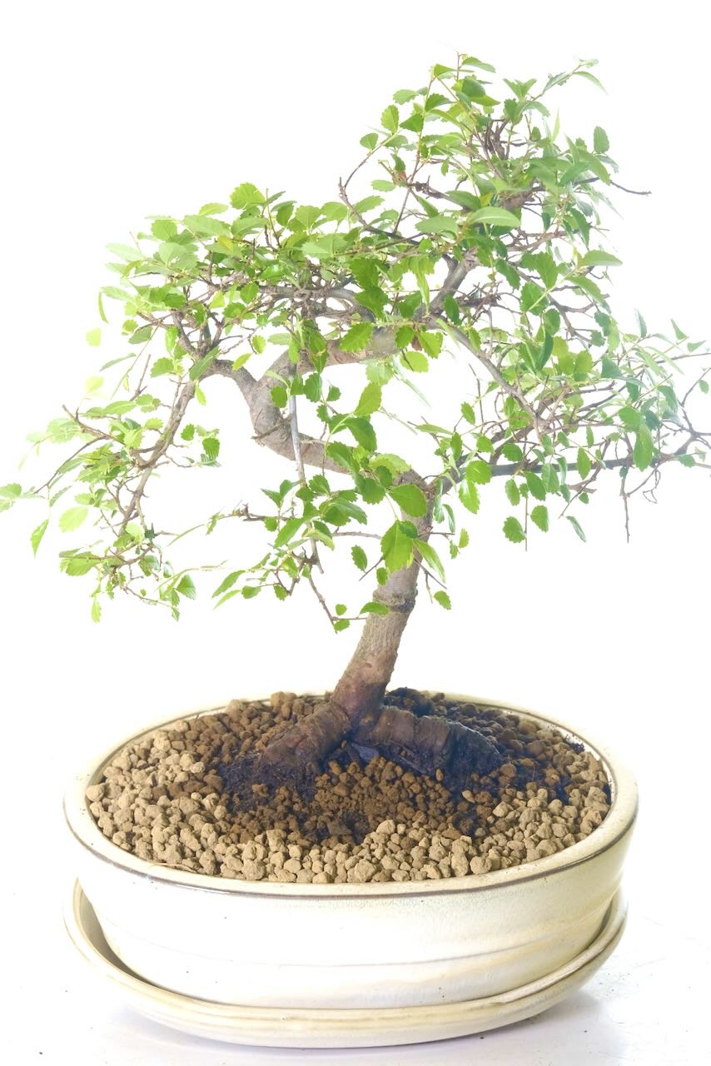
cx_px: 356
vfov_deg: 19.3
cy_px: 533
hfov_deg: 12.9
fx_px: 3138
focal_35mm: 106
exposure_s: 1/15
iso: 2000
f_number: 13
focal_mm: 70.5
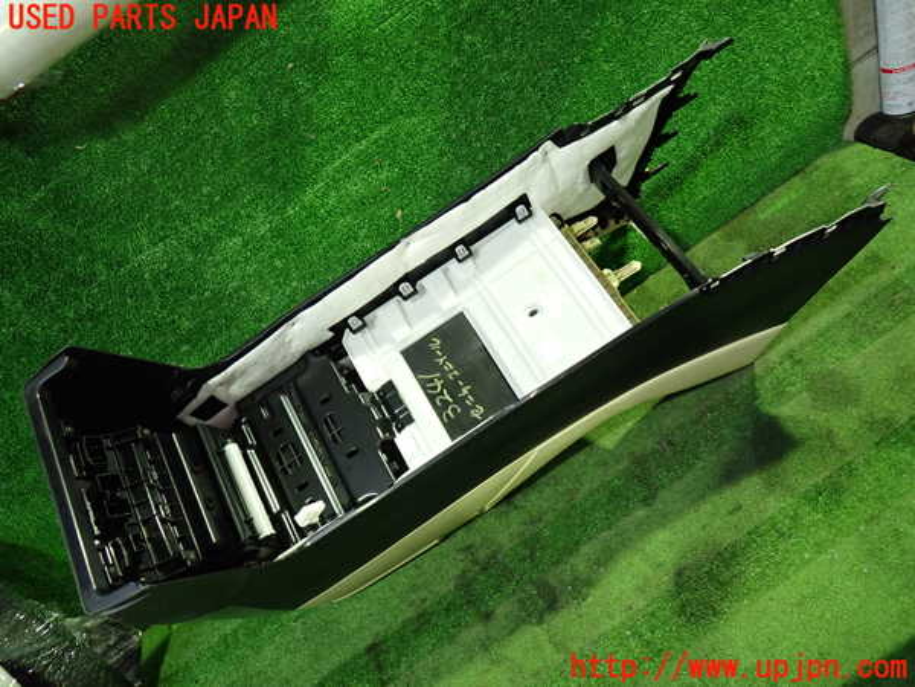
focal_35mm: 25
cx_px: 458
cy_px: 344
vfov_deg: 54.9
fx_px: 661
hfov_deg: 69.4
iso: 500
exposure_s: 1/30
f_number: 2
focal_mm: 4.5
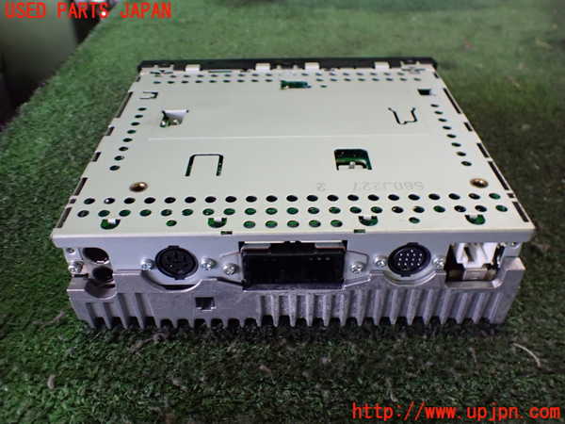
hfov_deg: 60.0
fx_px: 490
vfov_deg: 46.8
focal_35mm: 30
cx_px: 282
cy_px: 212
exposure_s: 1/80
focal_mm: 5.4
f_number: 2.3
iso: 800
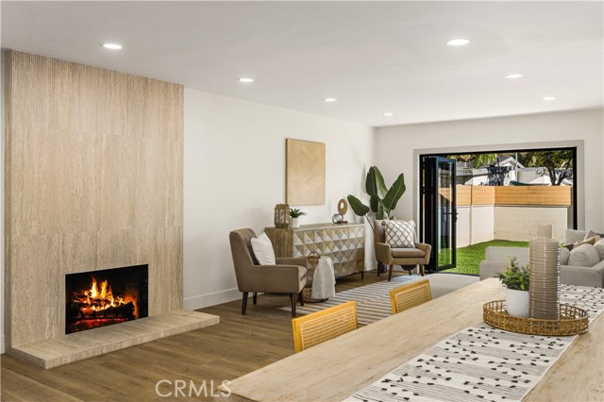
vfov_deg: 43.6
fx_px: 503
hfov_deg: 62.0
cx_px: 302
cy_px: 201
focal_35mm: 30
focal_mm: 30
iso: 125
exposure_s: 1/30
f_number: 6.3
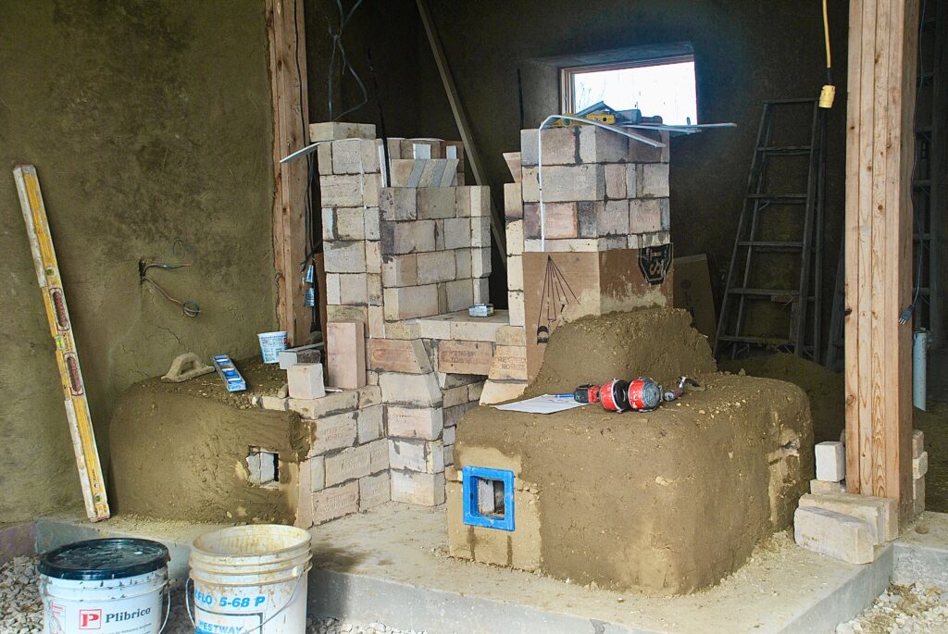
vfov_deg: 29.0
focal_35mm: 46
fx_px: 1226
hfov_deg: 42.3
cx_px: 474
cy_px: 317
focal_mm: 31
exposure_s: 1/125
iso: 180
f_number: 5.6
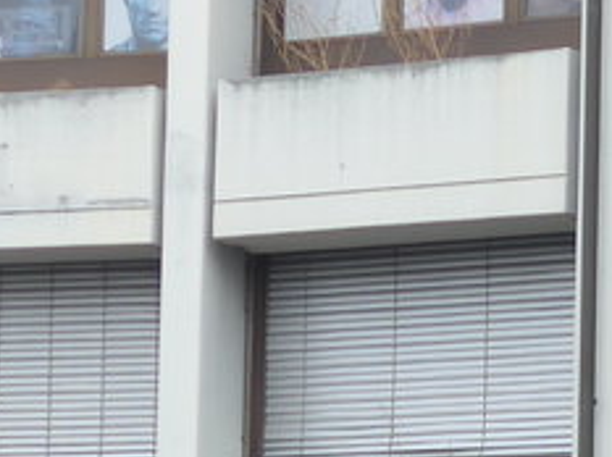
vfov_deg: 6.4
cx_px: 812
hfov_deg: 8.6
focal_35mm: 227
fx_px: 4007
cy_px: 672
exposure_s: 1/250
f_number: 2.8
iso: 80
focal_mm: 9
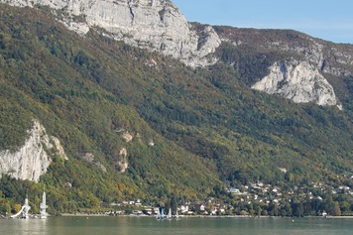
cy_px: 227
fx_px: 1156
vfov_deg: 11.5
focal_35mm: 118
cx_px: 136
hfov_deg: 17.3
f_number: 8
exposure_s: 1/250
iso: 100
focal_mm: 35
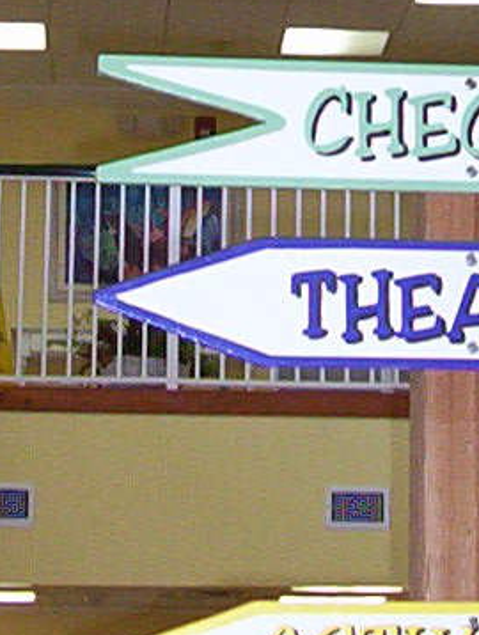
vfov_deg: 10.0
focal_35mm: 196
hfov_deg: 7.6
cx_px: 266
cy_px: -51
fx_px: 3603
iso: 140
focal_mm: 5.77
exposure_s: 1/75
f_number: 2.73
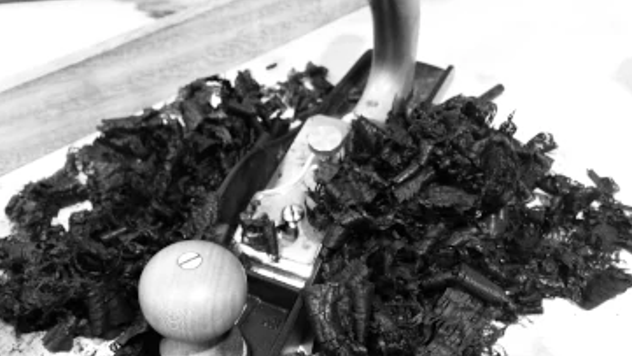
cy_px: 228
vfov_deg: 33.5
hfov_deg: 56.5
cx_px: 285
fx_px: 586
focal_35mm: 35
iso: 320
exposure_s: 1/20
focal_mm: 4.15
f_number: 2.2
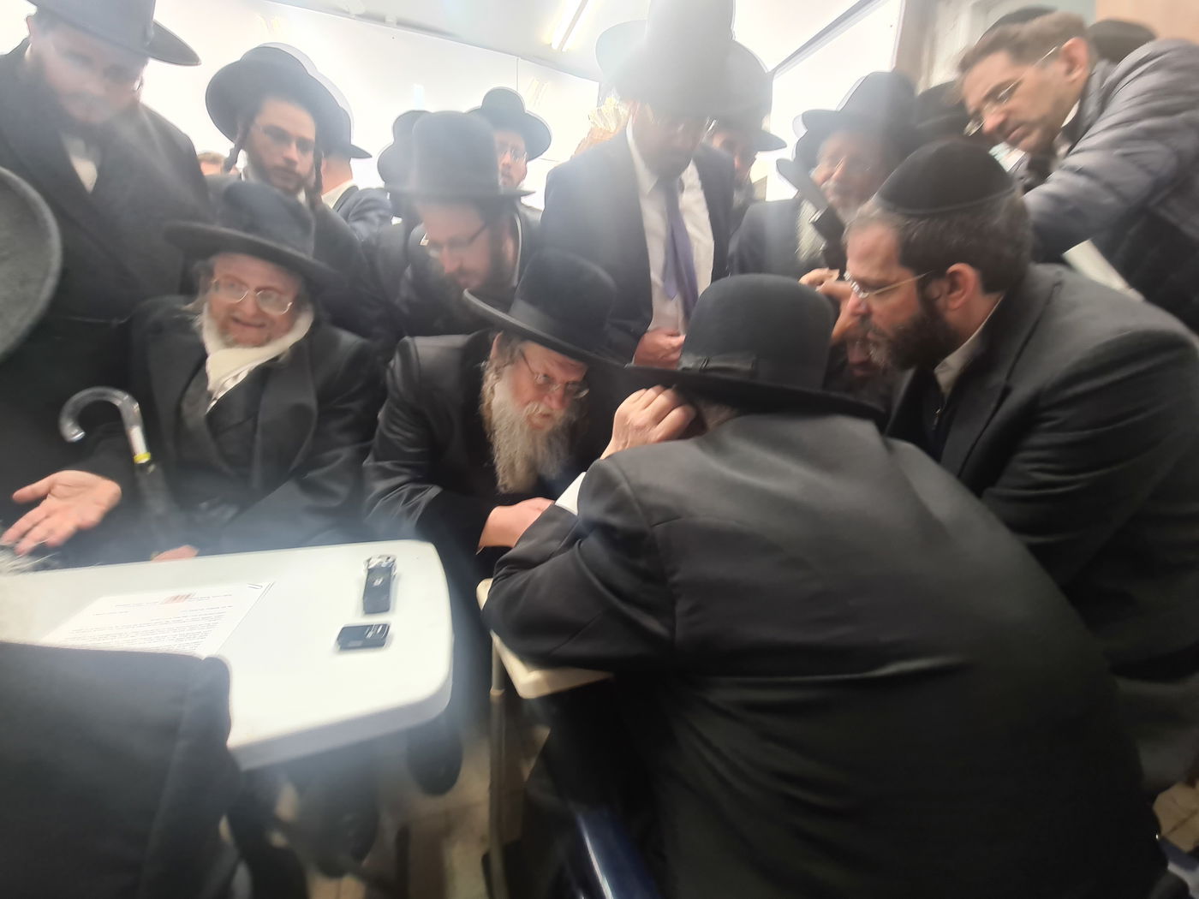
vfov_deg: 89.9
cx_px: 600
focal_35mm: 13
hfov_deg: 106.2
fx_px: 450
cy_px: 450
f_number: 2.2
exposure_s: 1/50
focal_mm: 2.22
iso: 125
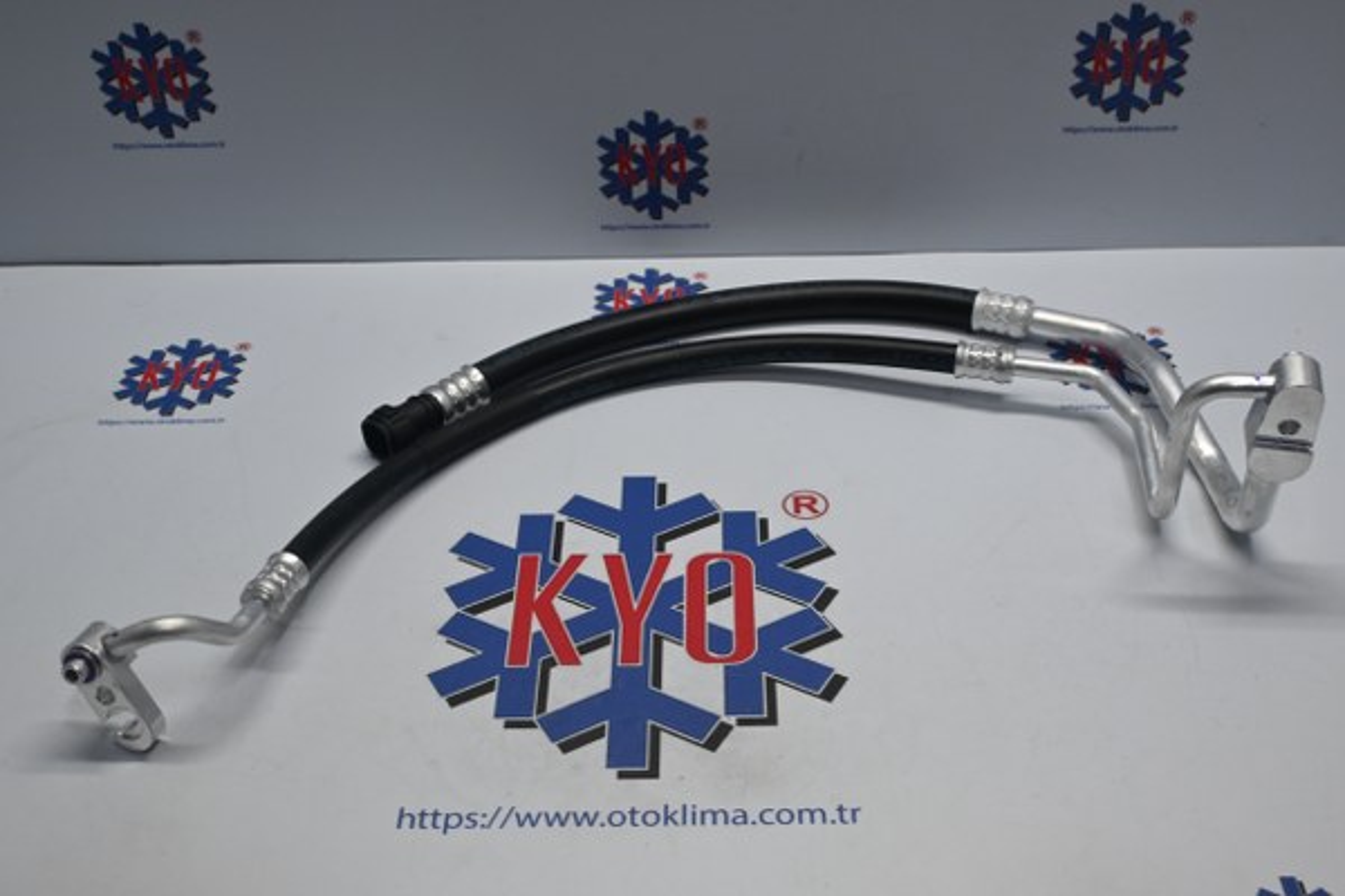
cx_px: 672
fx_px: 1625
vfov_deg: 30.8
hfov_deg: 45.0
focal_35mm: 44
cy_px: 448
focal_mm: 29
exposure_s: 1/125
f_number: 4.8
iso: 560
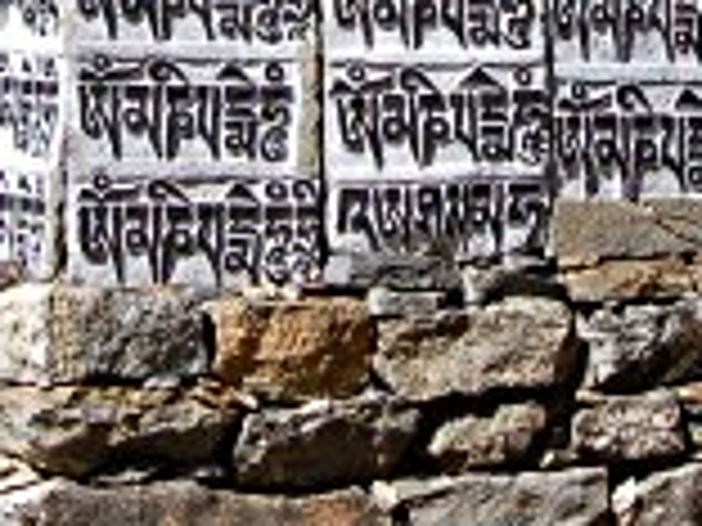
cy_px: -423
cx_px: 274
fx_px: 3508
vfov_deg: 8.3
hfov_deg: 11.4
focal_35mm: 173
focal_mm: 26
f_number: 10
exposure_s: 1/320
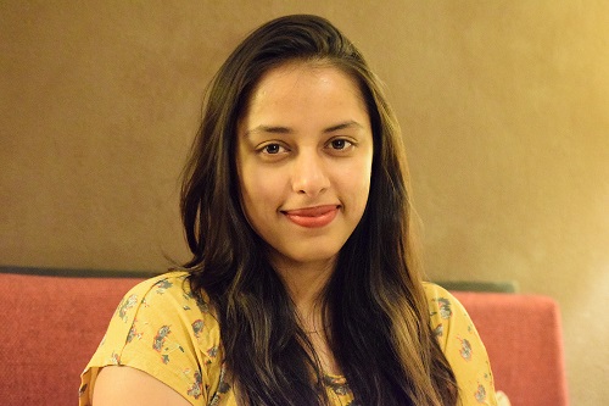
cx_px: 304
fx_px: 1395
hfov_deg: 24.6
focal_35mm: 82
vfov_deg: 16.5
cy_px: 203
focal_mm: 55
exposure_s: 1/30
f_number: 4.5
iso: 12800
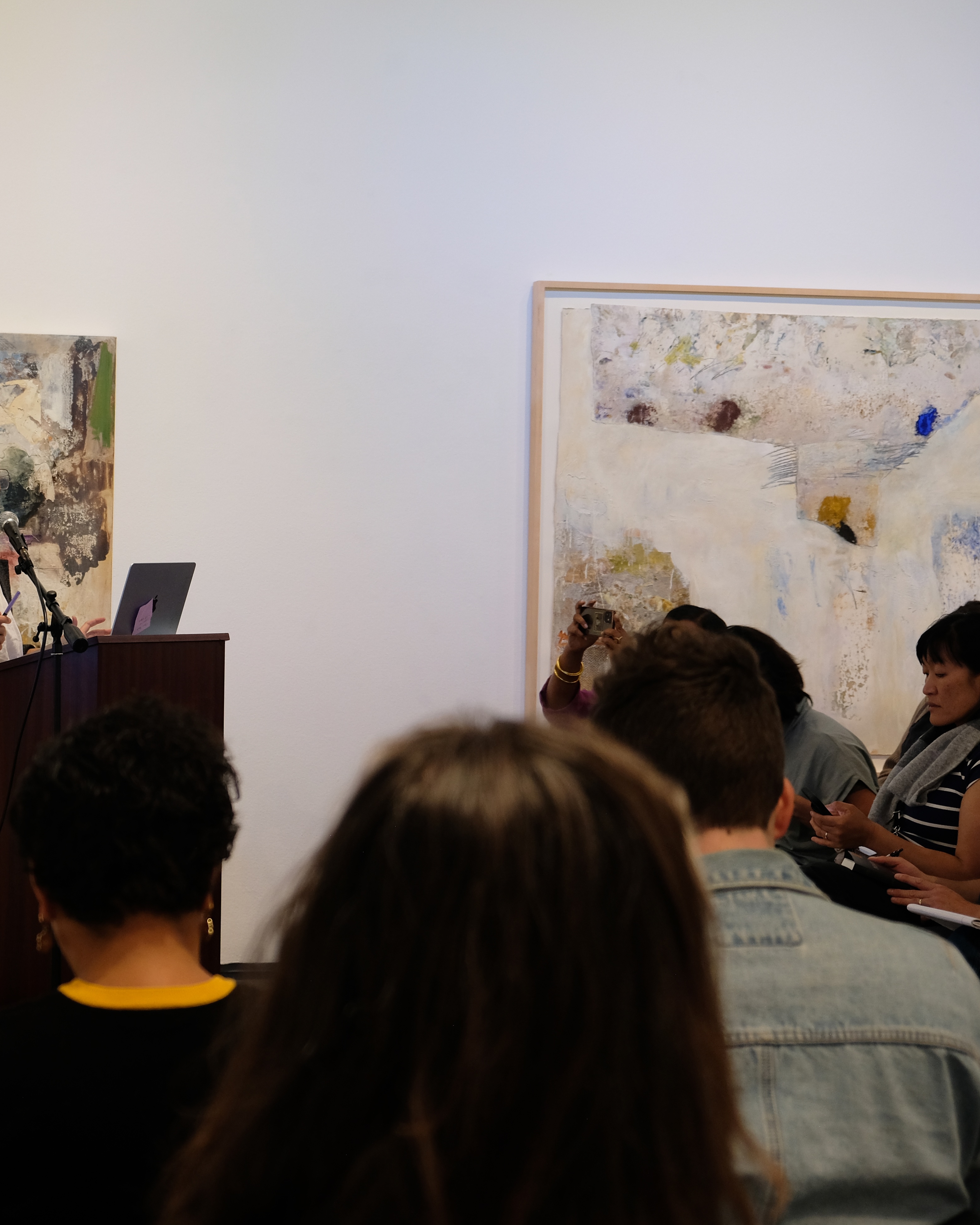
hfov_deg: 21.4
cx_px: 118
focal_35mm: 70
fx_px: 2538
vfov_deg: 27.1
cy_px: 607
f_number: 3.6
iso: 800
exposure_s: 1/38
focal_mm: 32.9
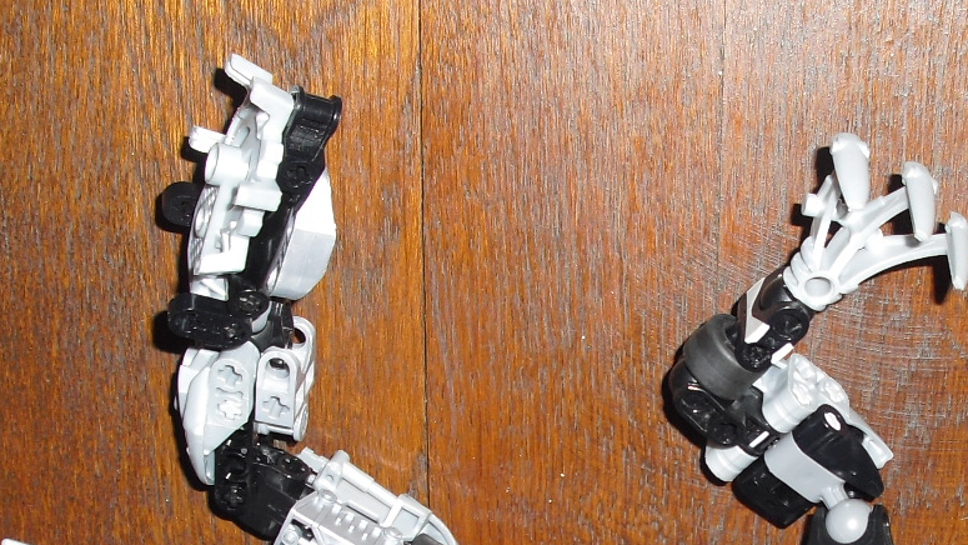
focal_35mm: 81
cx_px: 654
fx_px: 2079
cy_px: 554
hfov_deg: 26.0
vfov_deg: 14.7
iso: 100
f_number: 3.1
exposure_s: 1/60
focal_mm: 6.3
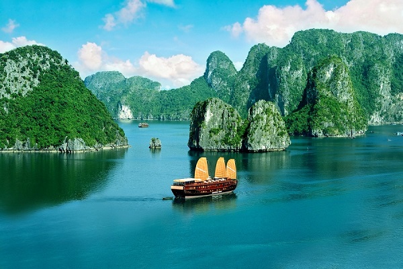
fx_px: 806
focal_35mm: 72
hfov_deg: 28.1
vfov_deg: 18.9
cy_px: 134
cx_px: 202
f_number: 8
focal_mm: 48
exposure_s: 1/200
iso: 100
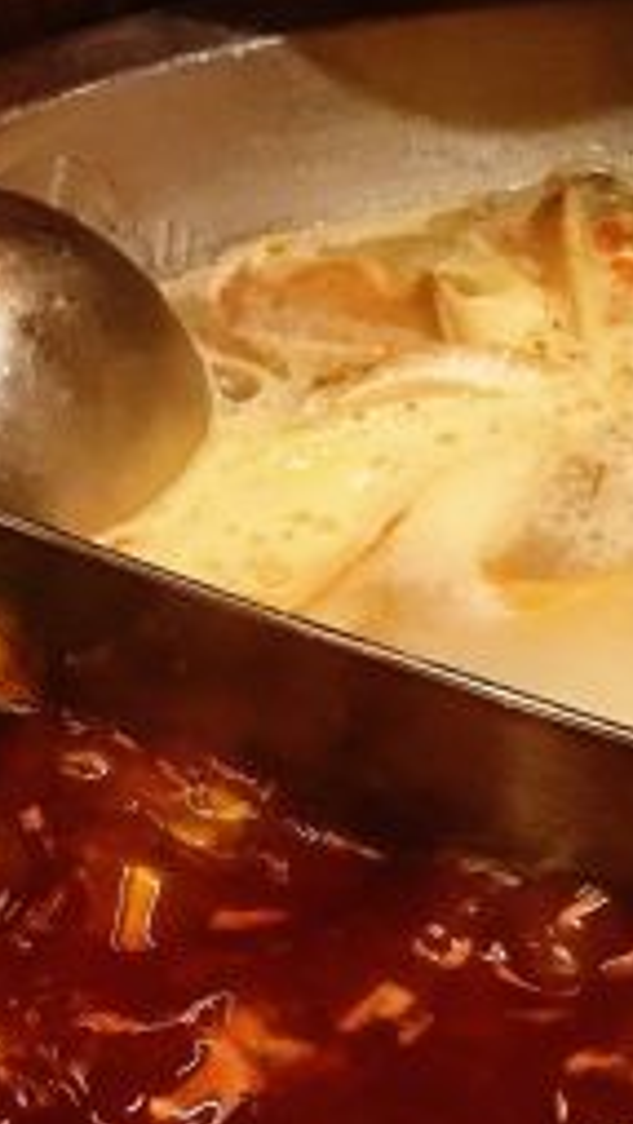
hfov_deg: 13.4
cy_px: 1239
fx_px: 2594
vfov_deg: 23.0
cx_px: 852
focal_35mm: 87
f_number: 2.2
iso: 80
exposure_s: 1/17
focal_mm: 4.15
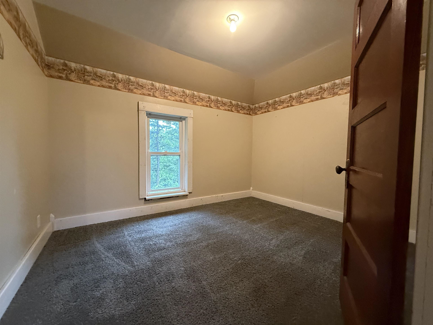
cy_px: 162
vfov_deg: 85.7
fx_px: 175
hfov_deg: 102.1
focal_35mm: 14
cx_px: 216
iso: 640
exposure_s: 1/60
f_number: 2.2
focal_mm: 2.22
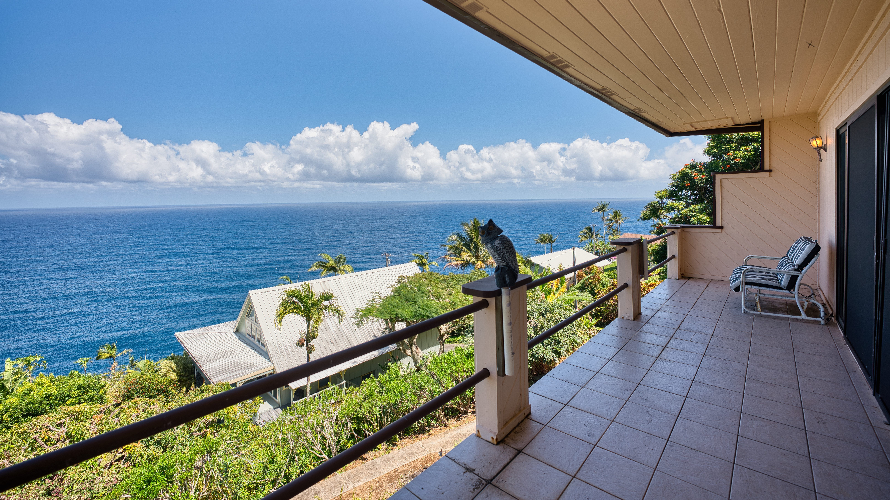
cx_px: 441
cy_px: 199
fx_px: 369
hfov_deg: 100.6
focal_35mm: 16
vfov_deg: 67.6
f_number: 4
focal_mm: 14.6
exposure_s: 1/1250
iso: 50
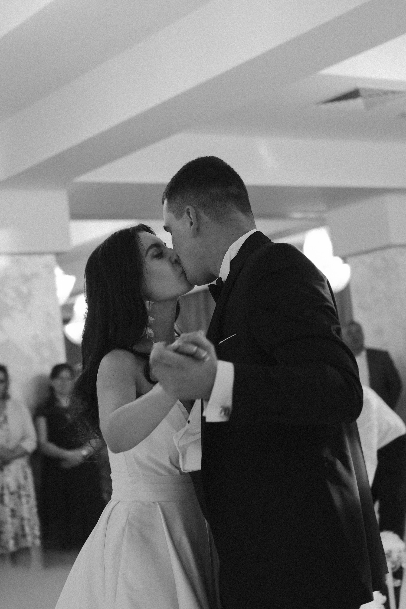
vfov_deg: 37.5
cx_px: 203
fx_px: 897
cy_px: 304
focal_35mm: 53
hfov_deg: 25.5
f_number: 2
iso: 320
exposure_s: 1/50
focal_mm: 35
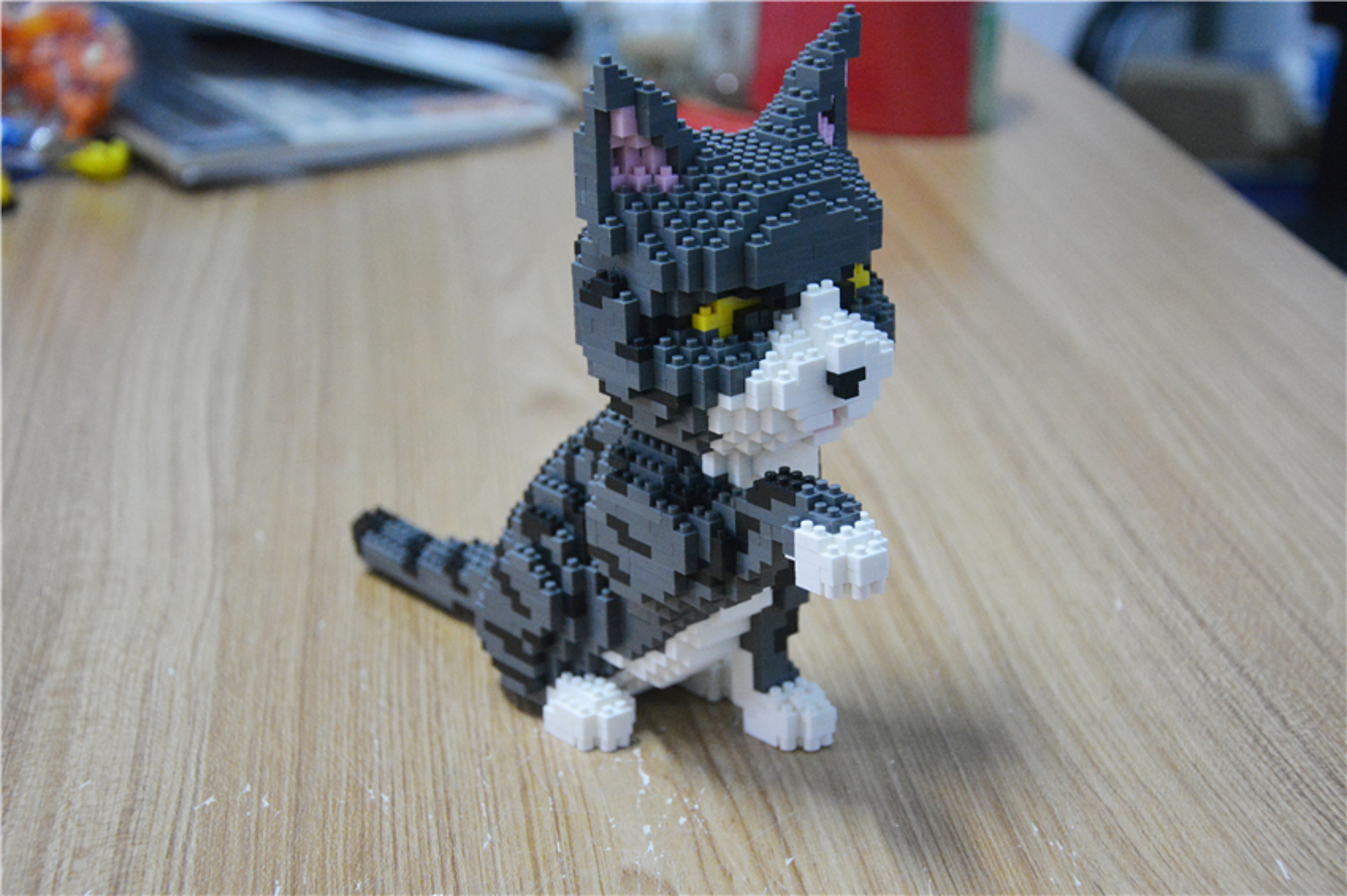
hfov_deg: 28.1
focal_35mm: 72
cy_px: 448
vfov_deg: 18.9
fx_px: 2693
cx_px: 674
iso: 3200
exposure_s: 1/30
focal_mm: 48
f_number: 4.8
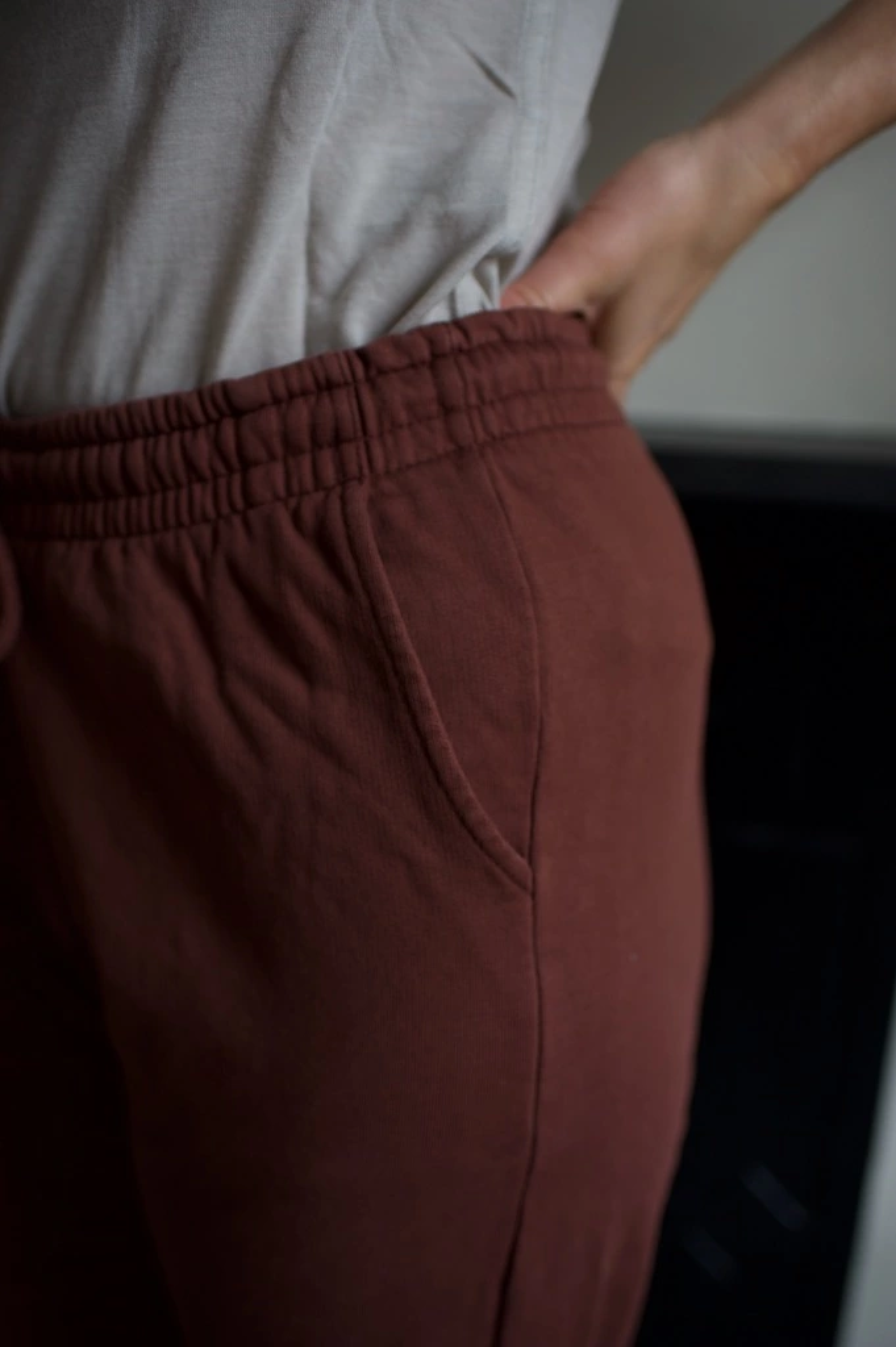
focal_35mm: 35
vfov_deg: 54.5
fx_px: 1309
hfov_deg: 37.8
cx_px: 448
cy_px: 674
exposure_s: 1/200
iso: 400
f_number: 2.5
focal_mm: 35
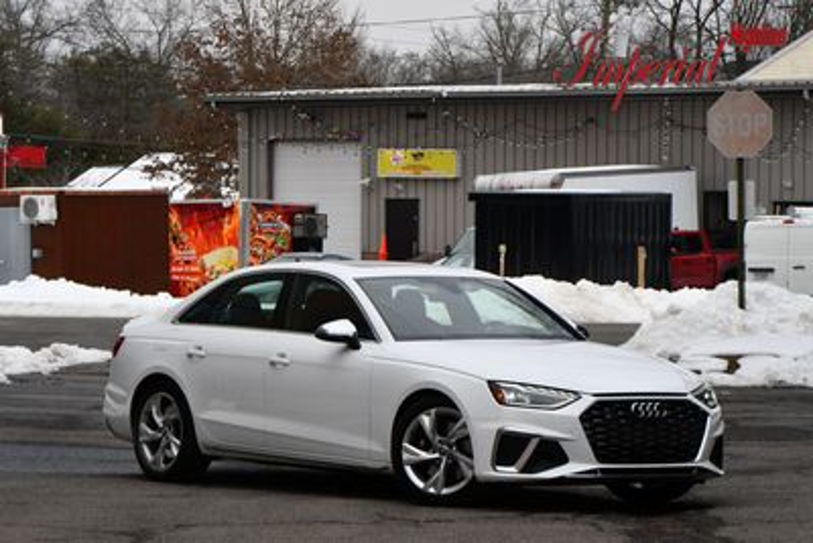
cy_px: 272
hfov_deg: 12.4
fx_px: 3727
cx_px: 406
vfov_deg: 8.3
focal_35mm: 165
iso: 200
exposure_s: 1/250
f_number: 8
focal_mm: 110
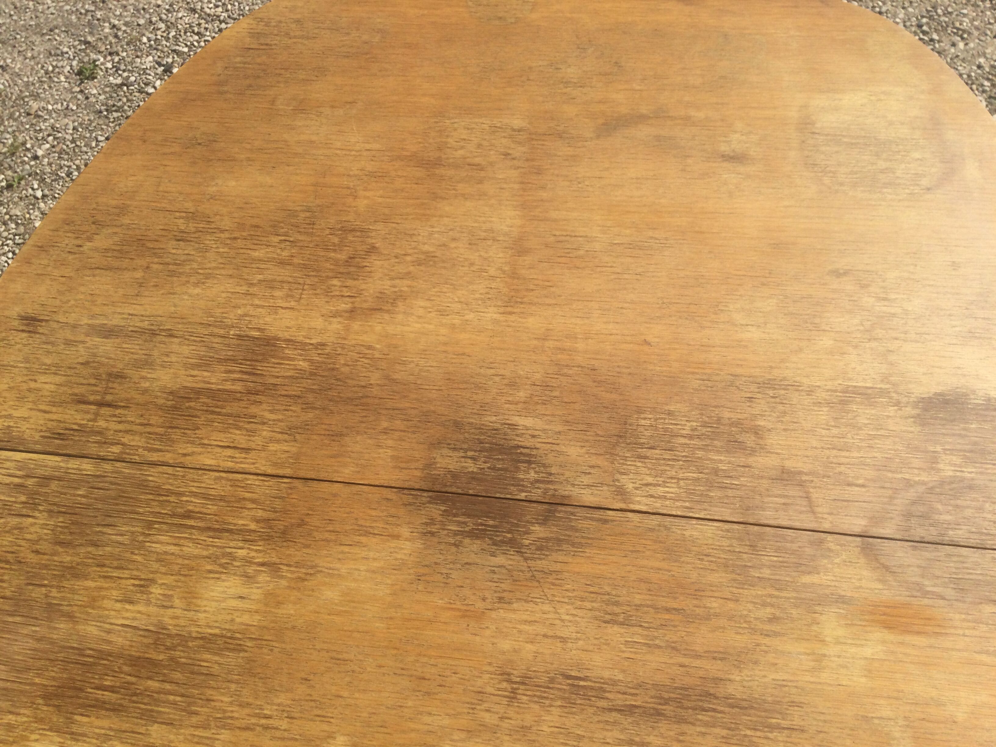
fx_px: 892
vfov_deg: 45.4
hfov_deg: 58.4
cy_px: 374
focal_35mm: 31
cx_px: 498
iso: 25
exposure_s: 1/1538
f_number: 2.4
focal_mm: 3.3
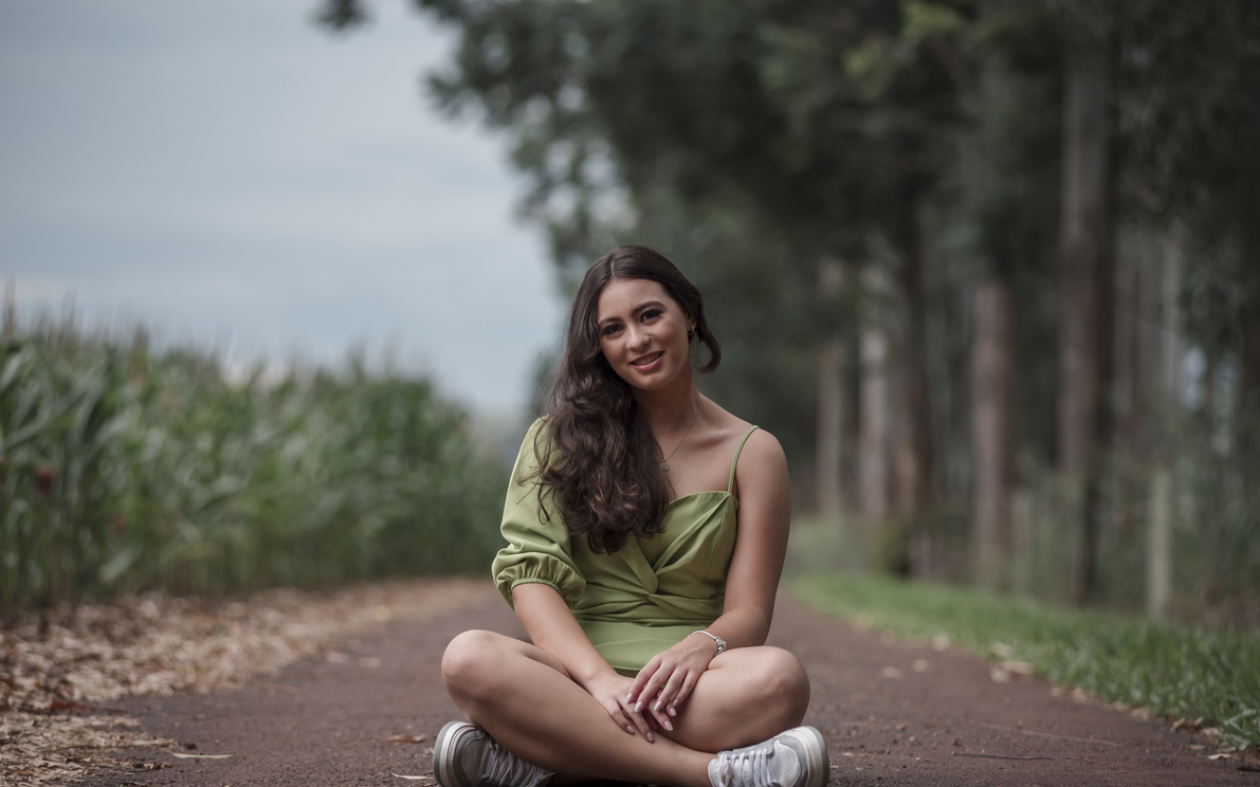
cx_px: 629
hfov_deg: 14.0
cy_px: 401
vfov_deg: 8.8
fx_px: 5116
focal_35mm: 149
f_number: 4
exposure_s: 1/200
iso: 400
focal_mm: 145
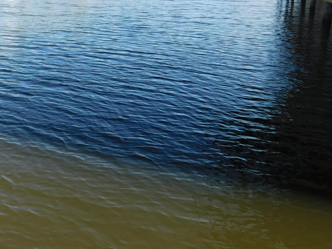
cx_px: 63
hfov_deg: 43.5
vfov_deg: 34.3
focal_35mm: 41
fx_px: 393
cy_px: 57
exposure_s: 1/500
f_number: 3
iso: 125
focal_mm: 4.1
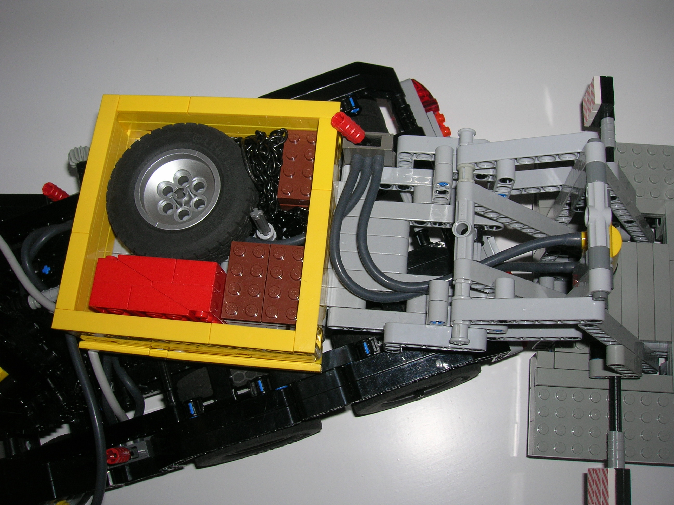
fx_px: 662
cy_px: 252
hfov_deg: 54.0
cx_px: 337
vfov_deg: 41.8
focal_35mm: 34
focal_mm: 5.7
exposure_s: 1/60.1
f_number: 4.9
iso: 50
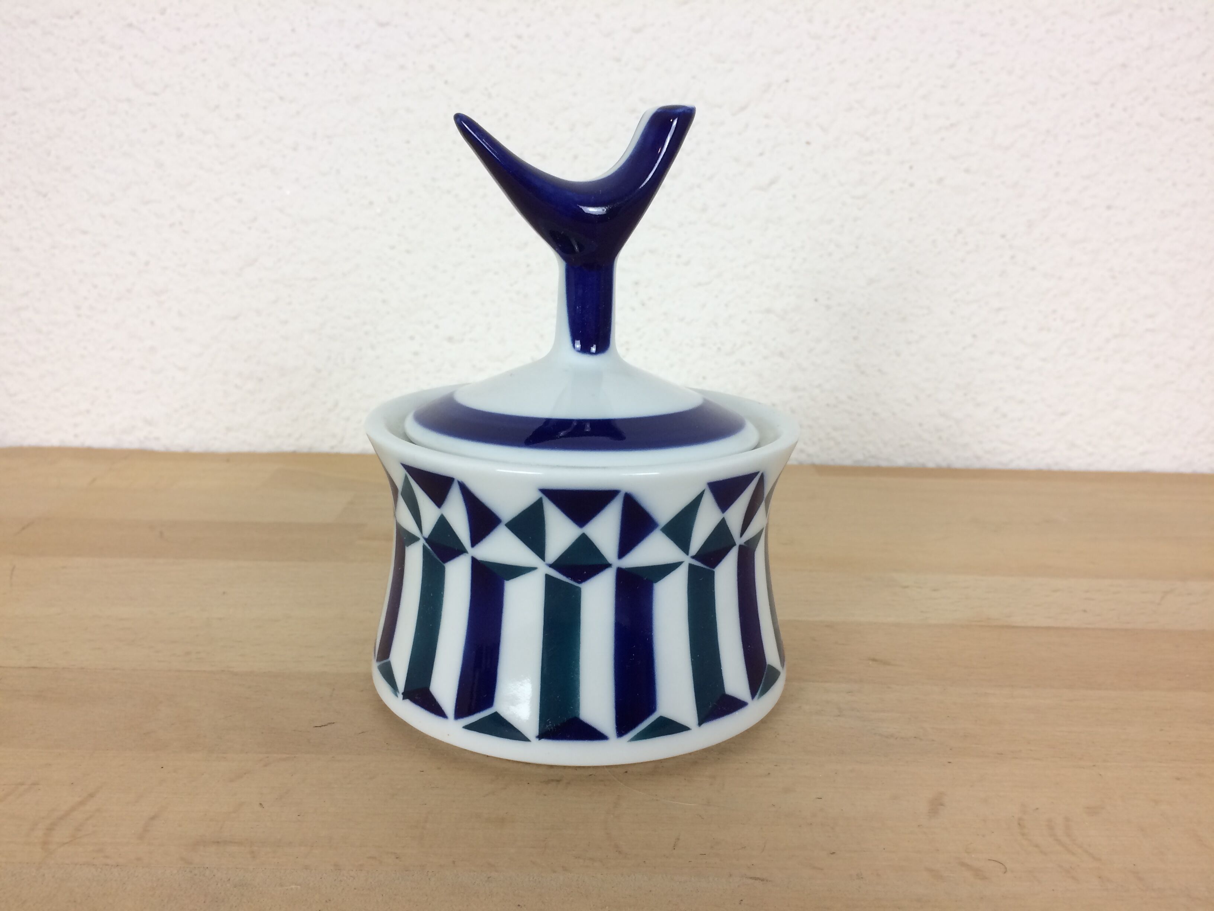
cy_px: 456
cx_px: 607
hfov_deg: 61.7
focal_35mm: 29
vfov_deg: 48.2
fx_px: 1017
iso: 32
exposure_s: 1/33
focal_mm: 4.15
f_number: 2.2
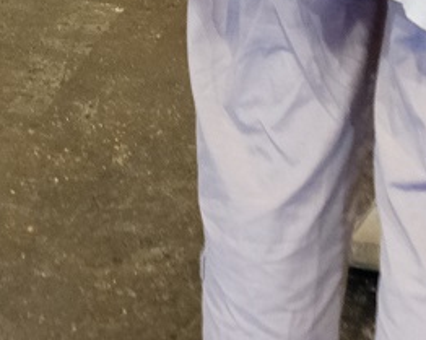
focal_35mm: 206
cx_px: -431
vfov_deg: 6.8
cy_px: -669
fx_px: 2594
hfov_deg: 8.8
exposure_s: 1/60
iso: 1600
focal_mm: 19
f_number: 3.6
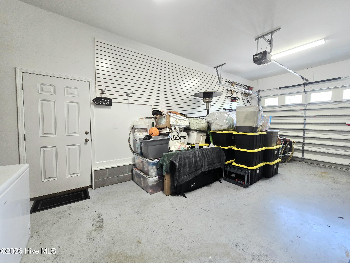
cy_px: 132
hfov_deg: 106.2
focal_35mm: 13
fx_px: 131
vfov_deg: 89.9
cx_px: 175
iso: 200
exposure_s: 1/60.2
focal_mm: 2.2
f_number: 2.2
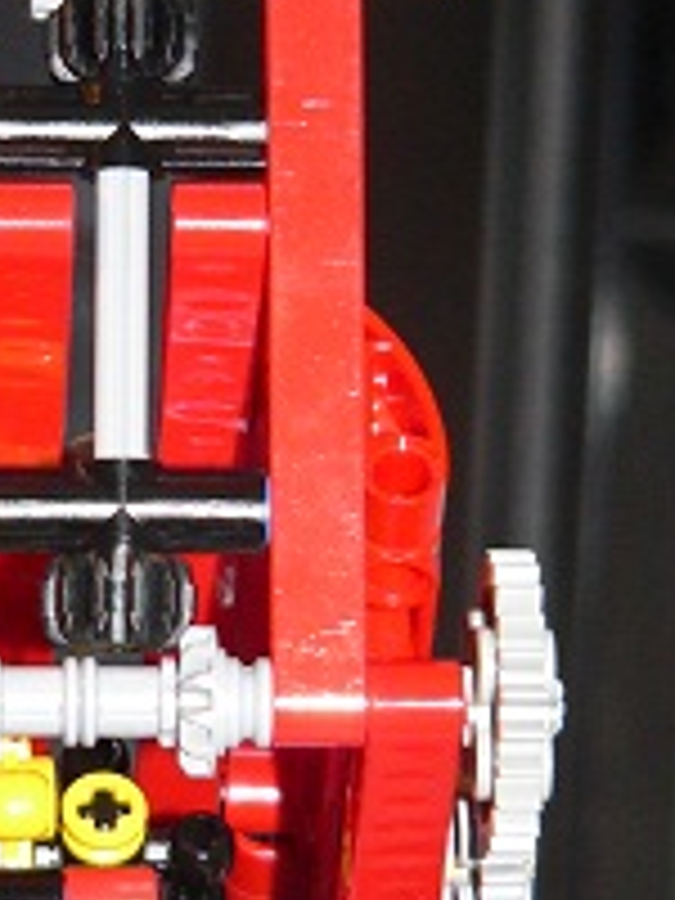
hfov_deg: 4.8
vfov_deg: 6.4
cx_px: 90
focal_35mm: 309
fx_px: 8034
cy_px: 518
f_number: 2.8
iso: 200
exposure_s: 1/60
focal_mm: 21.5
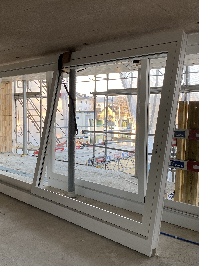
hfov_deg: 40.5
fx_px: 268
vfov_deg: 52.6
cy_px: 133
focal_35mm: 35
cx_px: 80
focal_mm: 4.25
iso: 64
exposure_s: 1/121
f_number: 1.8
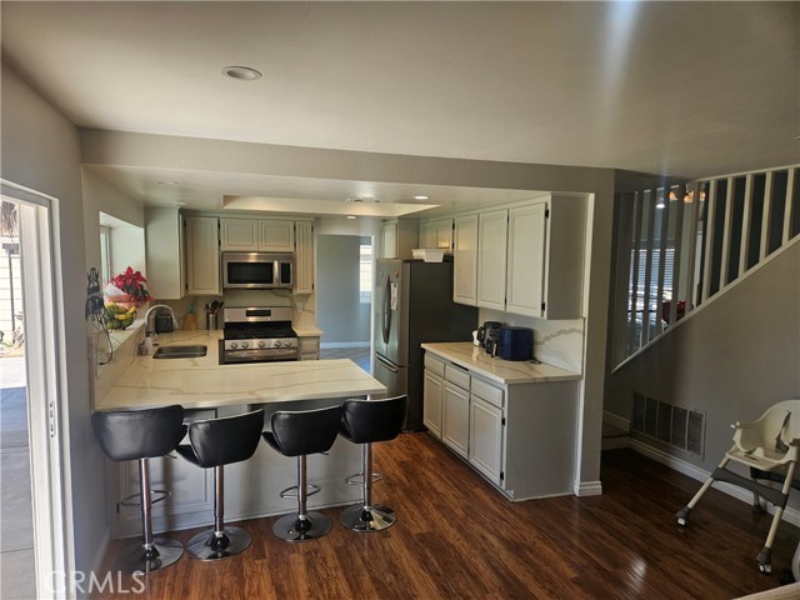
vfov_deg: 58.9
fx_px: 532
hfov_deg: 73.9
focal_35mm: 23
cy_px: 300
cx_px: 400
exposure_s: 1/120
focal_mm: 5.4
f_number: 1.8
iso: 32
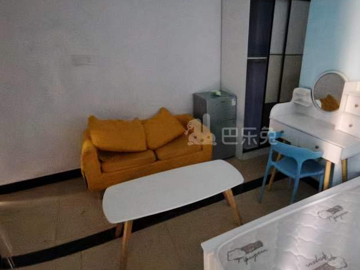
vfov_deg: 61.1
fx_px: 229
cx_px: 231
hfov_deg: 74.7
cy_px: 130
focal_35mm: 22
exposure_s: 1/16.7
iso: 1250
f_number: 2.4
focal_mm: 1.78
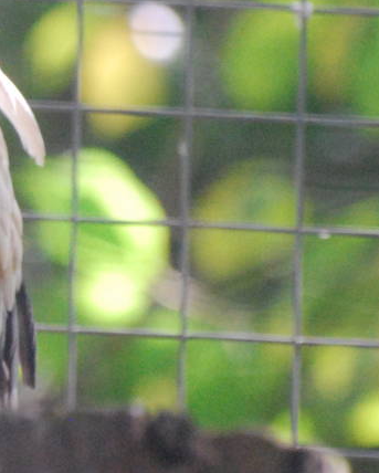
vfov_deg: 1.2
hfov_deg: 1.0
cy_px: 138
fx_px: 22116
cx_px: -285
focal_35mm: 1579
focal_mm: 300
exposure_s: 1/125
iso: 1600
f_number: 5.6
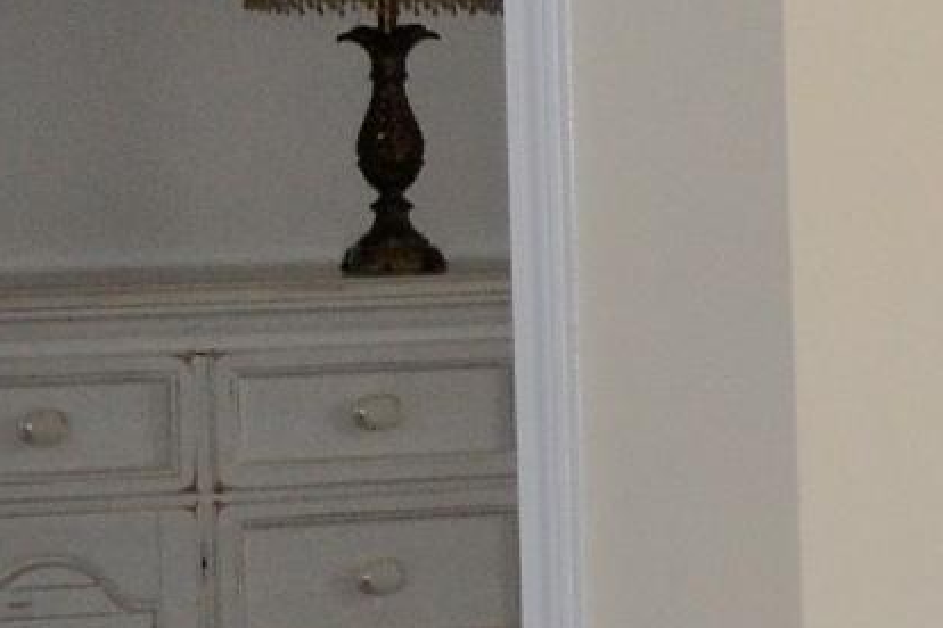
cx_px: 1918
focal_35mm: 261
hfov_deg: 7.6
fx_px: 6836
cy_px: 339
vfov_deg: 5.3
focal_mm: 24
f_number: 4
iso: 360
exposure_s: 1/125
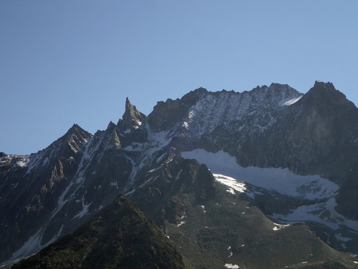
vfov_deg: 14.8
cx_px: 179
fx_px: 1034
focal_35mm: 100
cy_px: 134
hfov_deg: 19.6
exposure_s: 1/400
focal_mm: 18
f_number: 6.3
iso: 100
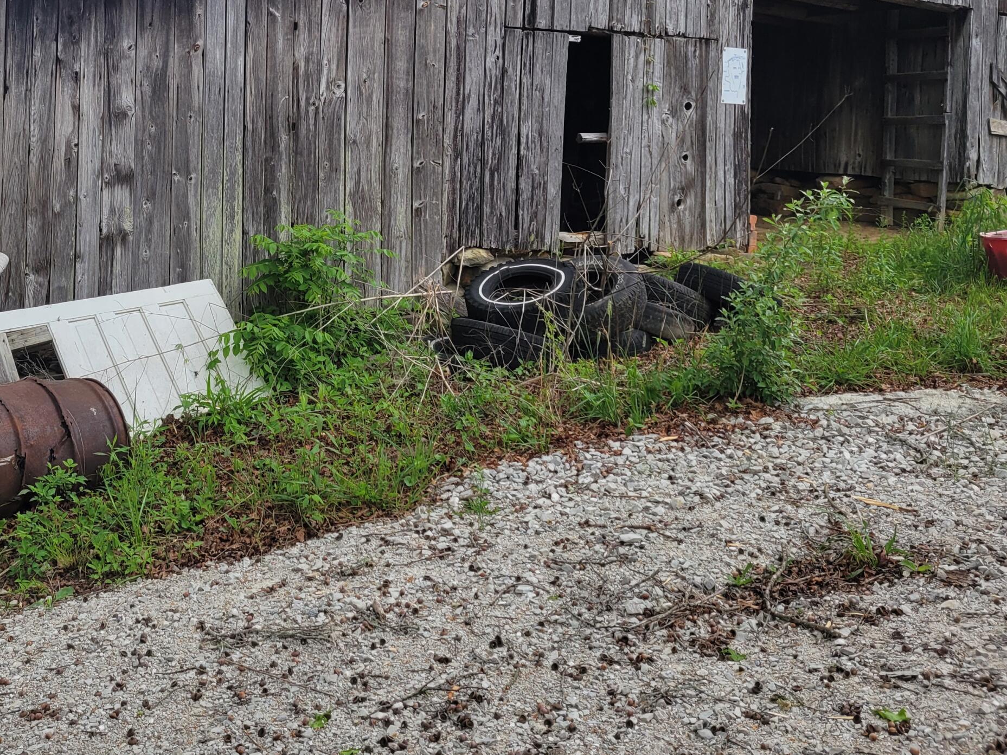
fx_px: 1222
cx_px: 328
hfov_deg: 44.1
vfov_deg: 33.4
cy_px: 157
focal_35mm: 42
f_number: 1.8
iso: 40
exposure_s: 1/1225
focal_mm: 5.4
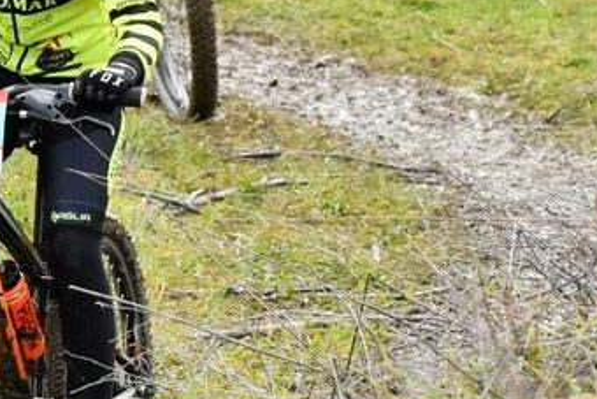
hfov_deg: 3.7
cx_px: -211
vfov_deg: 2.5
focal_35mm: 556
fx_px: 9220
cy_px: 192
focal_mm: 105
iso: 2000
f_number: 7.1
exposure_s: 1/2000
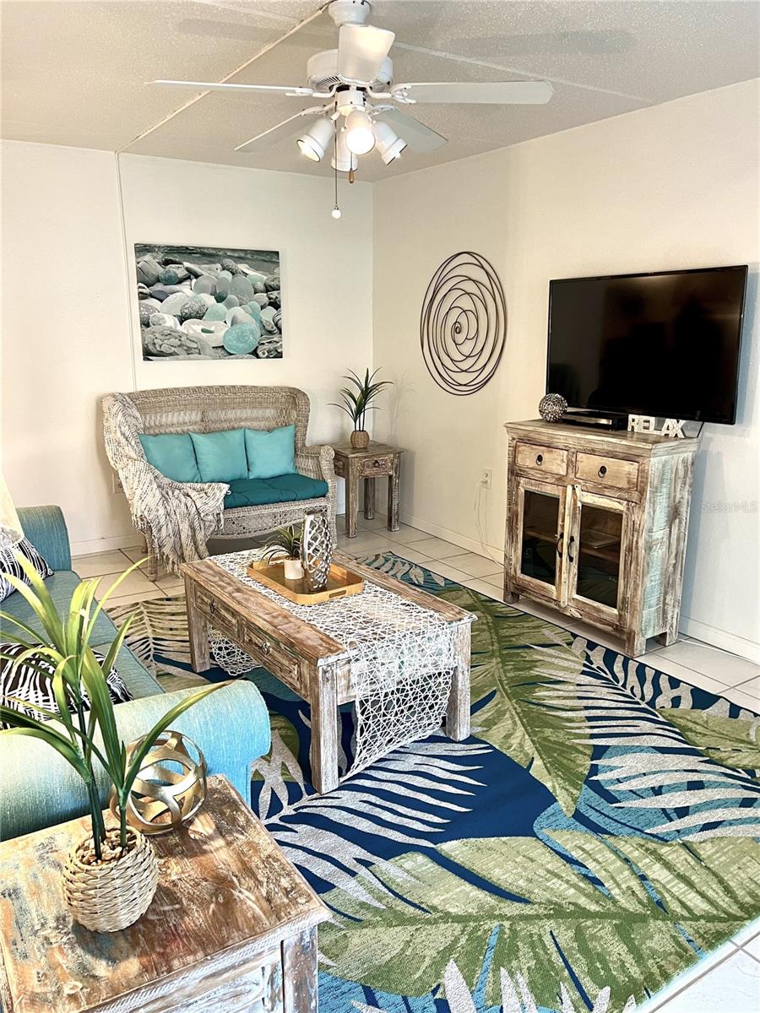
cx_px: 380
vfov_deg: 67.3
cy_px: 506
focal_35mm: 26
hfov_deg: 53.1
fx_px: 761
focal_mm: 5.7
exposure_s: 1/60
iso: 100
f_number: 1.5
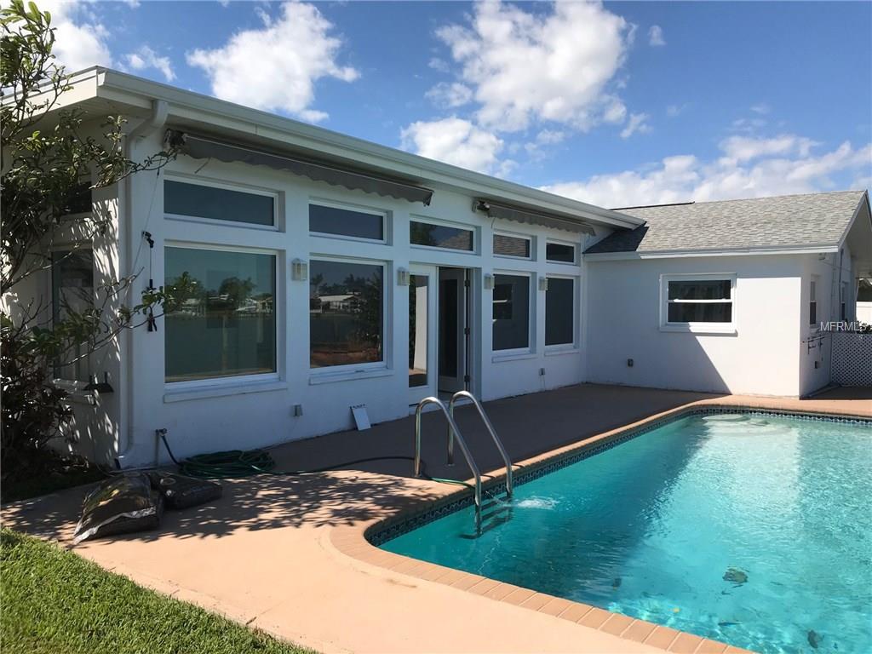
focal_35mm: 28
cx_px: 436
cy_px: 327
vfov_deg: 49.7
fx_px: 705
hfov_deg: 63.4
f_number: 1.8
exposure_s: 1/2994
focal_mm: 3.99
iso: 20
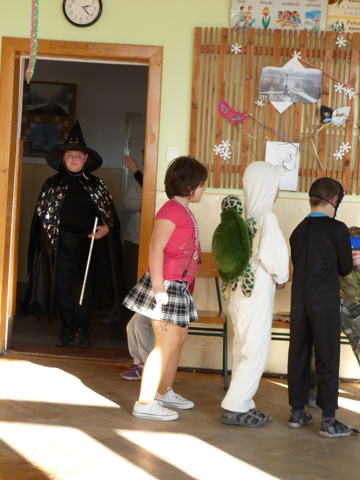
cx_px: 180
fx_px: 846
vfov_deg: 31.7
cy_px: 240
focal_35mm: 61
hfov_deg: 24.0
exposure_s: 1/50
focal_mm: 7.6
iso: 100
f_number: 3
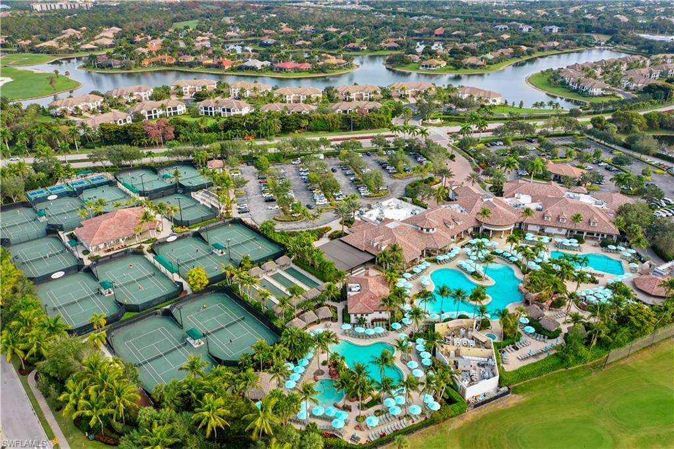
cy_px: 224
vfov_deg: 46.4
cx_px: 337
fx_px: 524
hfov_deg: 65.5
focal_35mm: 28
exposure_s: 1/200
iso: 100
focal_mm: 10.26
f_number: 5
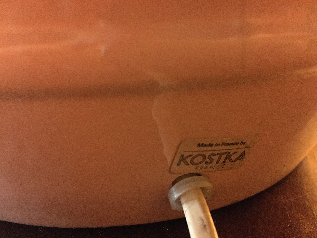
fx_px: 266
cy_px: 119
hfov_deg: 61.7
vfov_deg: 48.2
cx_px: 158
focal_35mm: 29
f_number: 2.2
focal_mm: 4.15
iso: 1000
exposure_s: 1/17
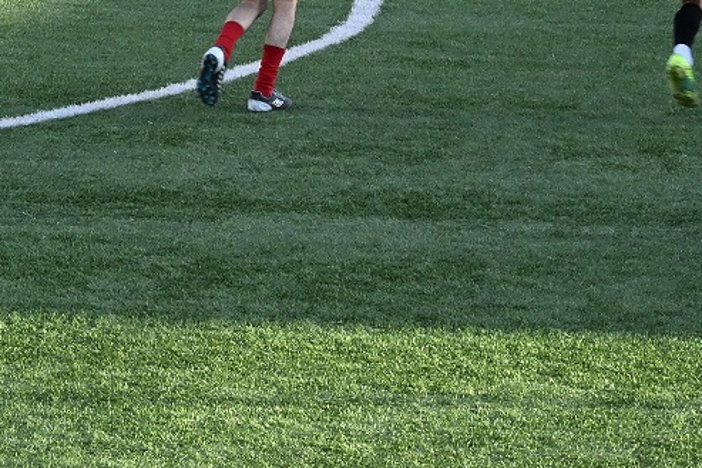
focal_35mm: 293
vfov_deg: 4.7
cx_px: -253
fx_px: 5715
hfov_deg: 7.0
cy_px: -149
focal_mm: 70
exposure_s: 1/200
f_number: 16
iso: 1250
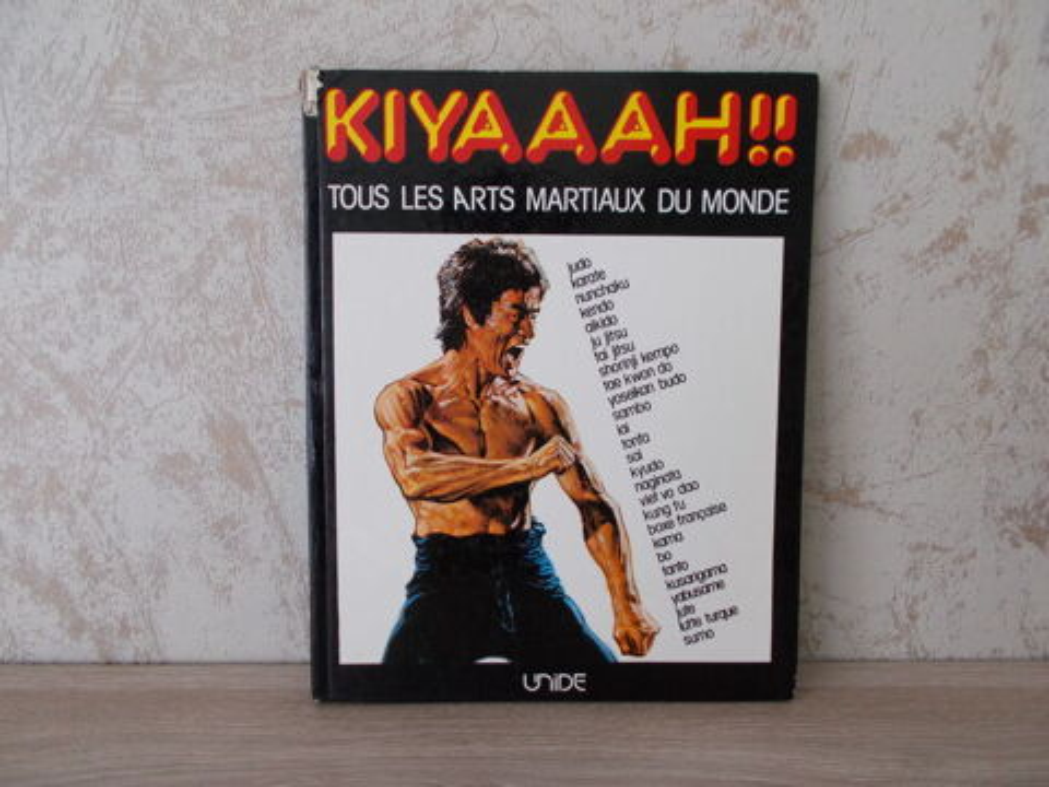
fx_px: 788
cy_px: 394
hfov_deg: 67.3
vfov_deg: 53.1
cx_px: 524
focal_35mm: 26
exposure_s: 1/25
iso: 160
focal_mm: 4.6
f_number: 3.2
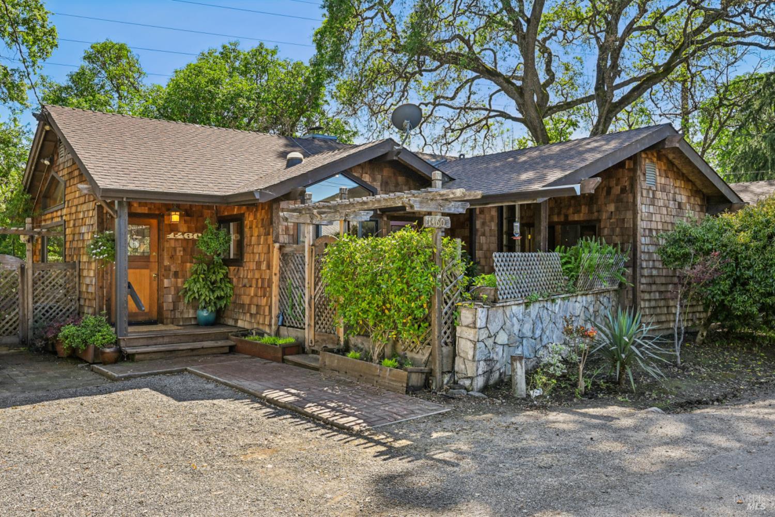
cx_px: 388
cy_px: 258
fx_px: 646
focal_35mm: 30
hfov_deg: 61.9
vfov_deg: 43.6
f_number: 11
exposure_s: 1/250
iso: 800
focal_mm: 30
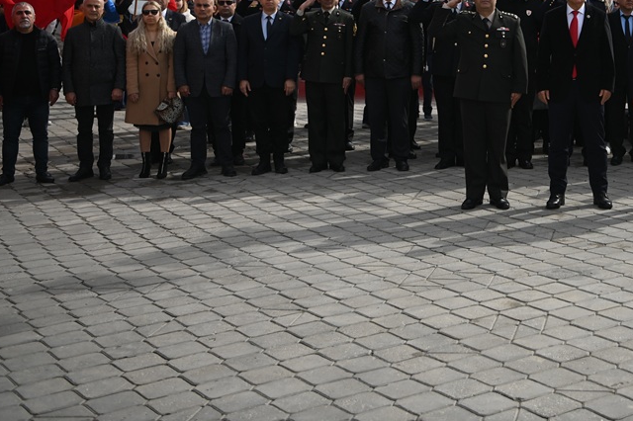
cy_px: 28
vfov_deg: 19.6
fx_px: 1195
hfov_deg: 28.5
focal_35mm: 68
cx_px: 569
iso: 125
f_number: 2.8
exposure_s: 1/2500
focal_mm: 36
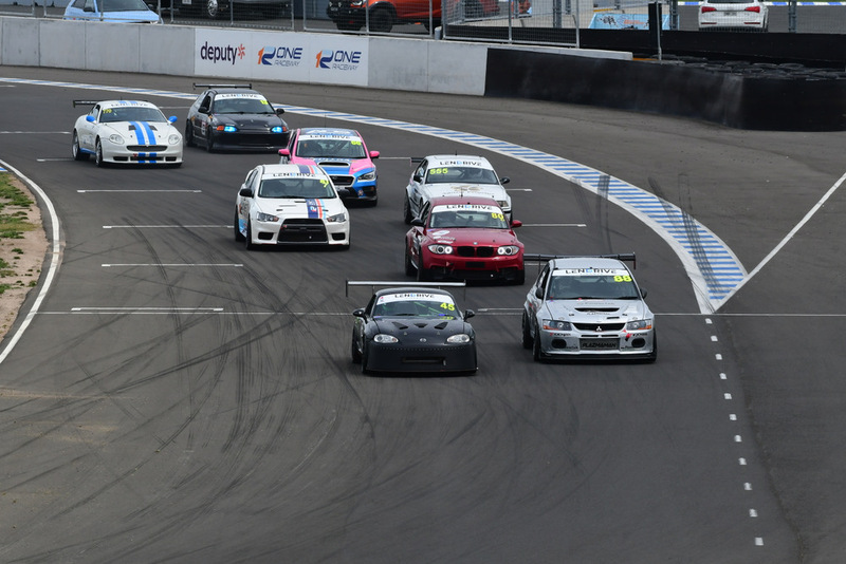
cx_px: 423
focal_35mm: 405
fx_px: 9520
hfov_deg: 5.1
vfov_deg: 3.4
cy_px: 282
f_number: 11
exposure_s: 1/640
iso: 400
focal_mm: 270
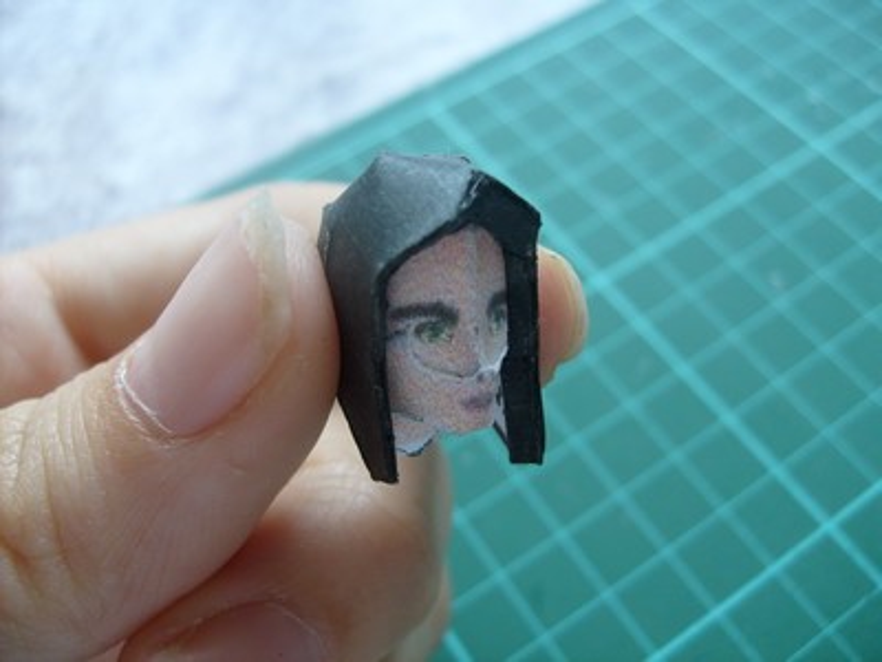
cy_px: 331
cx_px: 441
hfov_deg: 52.6
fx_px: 892
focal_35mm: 35
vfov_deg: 40.7
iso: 80
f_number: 2.8
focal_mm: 5.8
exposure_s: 1/60
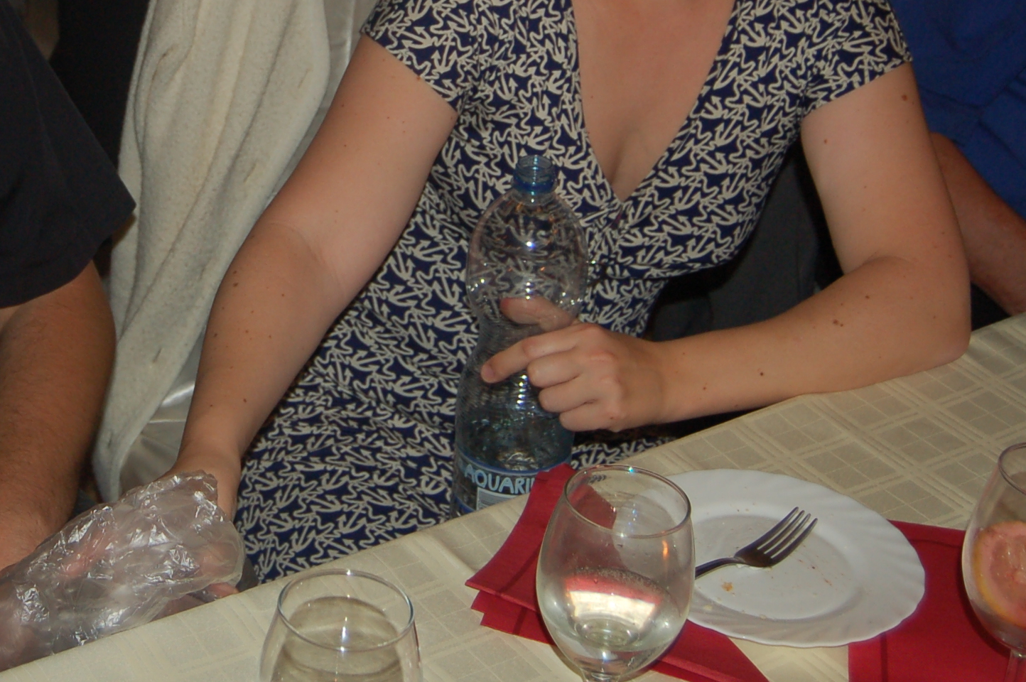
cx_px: 152
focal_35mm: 75
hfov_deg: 26.3
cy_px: 10
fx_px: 2136
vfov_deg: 17.7
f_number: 4
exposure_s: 1/60
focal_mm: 24
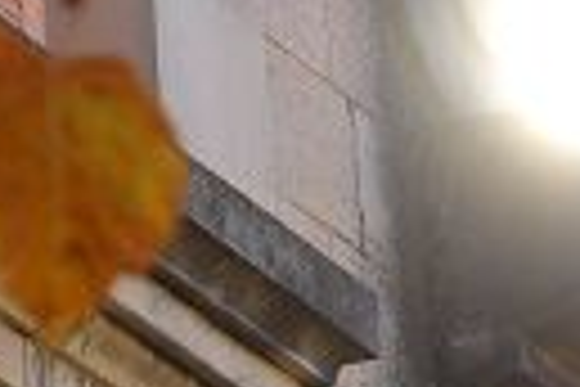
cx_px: -459
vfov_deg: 3.0
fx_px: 7298
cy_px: -356
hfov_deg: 4.5
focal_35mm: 453
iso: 200
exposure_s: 1/160
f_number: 6.3
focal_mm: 38
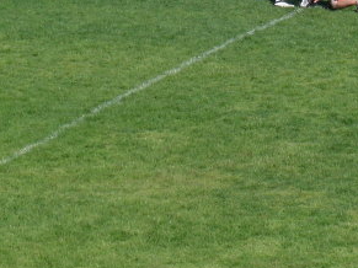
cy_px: -55
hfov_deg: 6.2
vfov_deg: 4.6
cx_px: 333
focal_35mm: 319
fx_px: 3298
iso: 50
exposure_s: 1/188
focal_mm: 24
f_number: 7.3
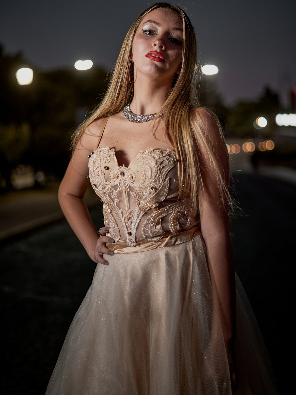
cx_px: 148
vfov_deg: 34.9
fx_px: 627
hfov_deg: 26.6
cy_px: 184
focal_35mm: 55
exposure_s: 1/80
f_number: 2
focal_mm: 50
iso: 160
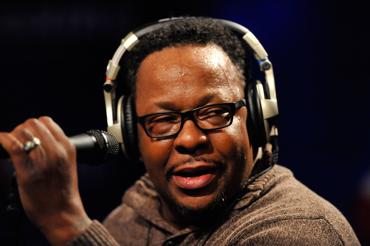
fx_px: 3081
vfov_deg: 4.6
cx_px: 185
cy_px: 123
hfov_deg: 6.9
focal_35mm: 300
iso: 4000
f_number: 4
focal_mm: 300
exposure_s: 1/200
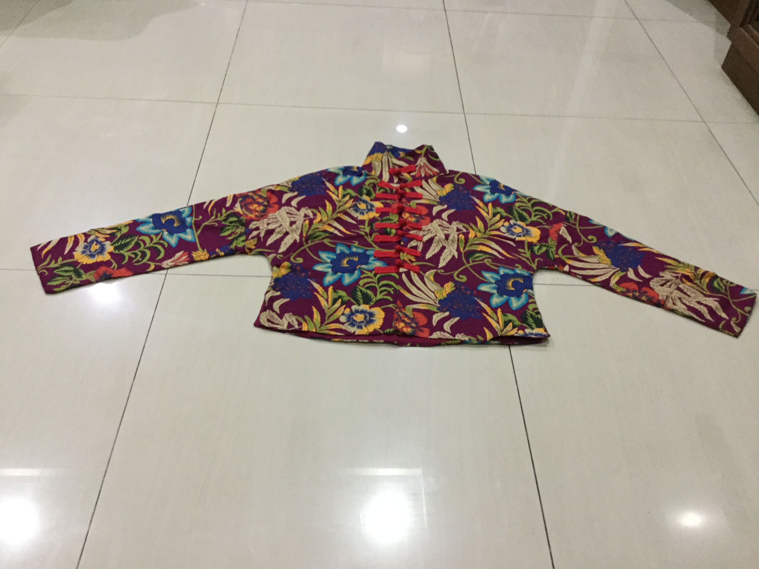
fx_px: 680
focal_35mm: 31
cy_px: 284
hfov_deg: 58.4
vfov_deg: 45.4
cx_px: 380
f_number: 2.4
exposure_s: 1/17
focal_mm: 3.3
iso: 400
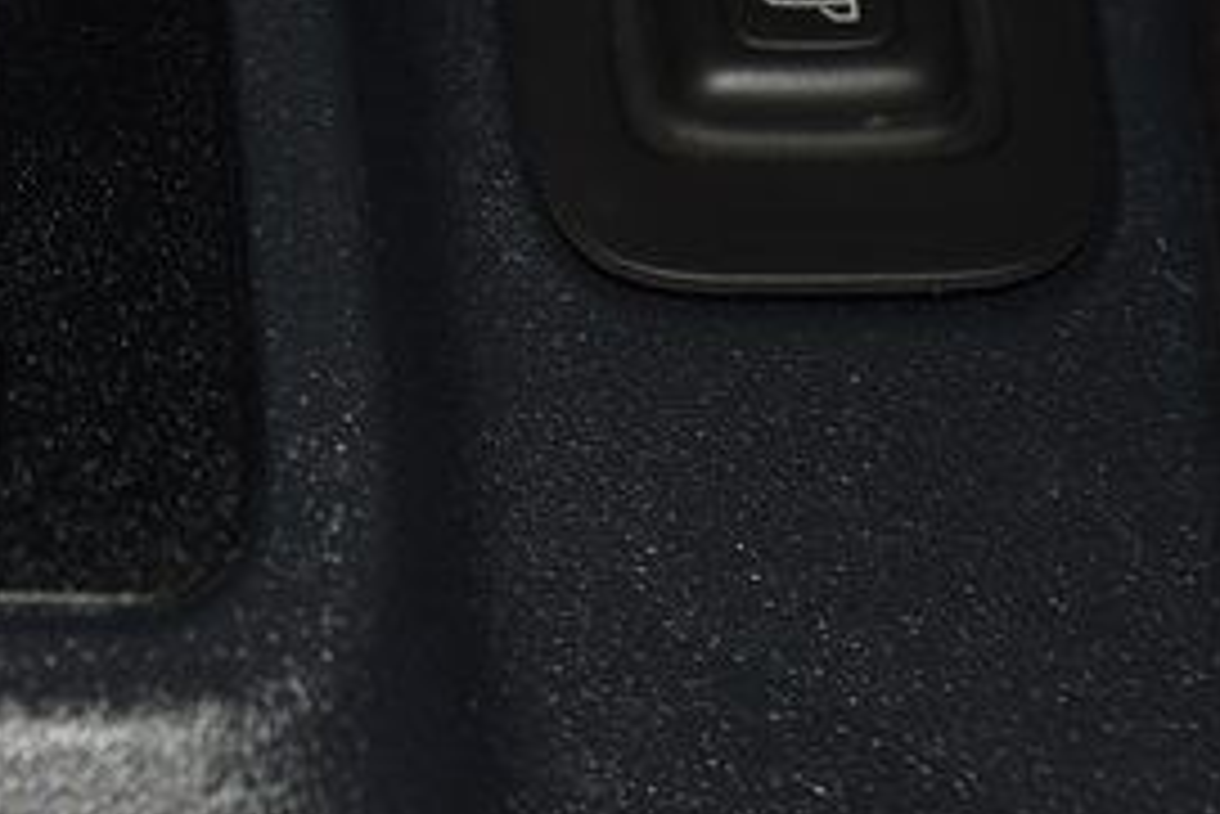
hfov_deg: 8.3
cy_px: -133
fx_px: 8409
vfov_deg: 5.5
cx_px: 81
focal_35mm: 248
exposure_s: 1/125
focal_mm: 70
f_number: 8
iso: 100
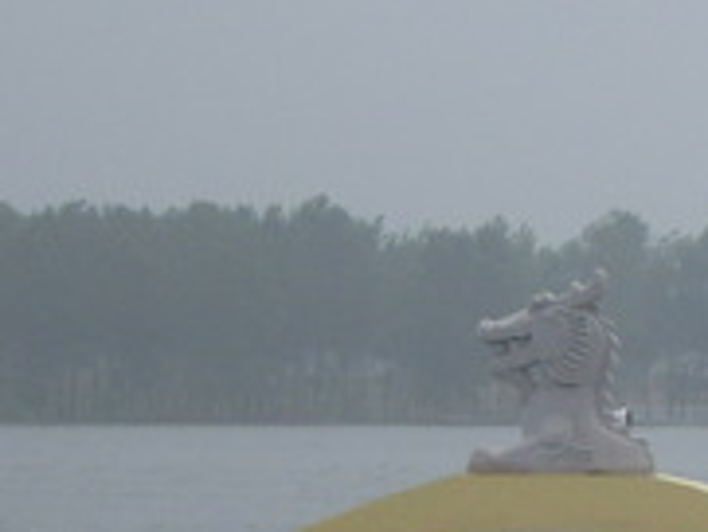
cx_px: 1033
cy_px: 696
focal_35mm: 327
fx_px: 6693
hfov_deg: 6.0
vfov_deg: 4.5
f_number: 9.9
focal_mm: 11.8
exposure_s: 1/180
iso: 80
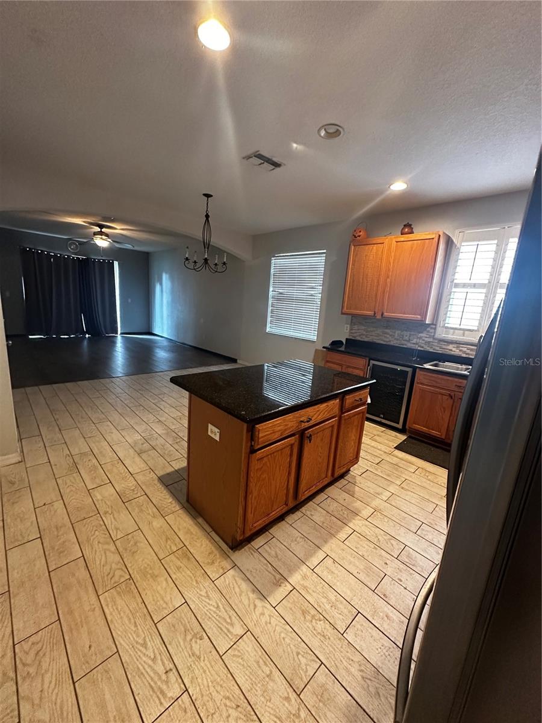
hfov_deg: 85.7
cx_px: 271
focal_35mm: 14
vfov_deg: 102.1
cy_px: 362
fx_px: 292
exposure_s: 1/60
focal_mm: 2.22
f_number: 2.2
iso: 800
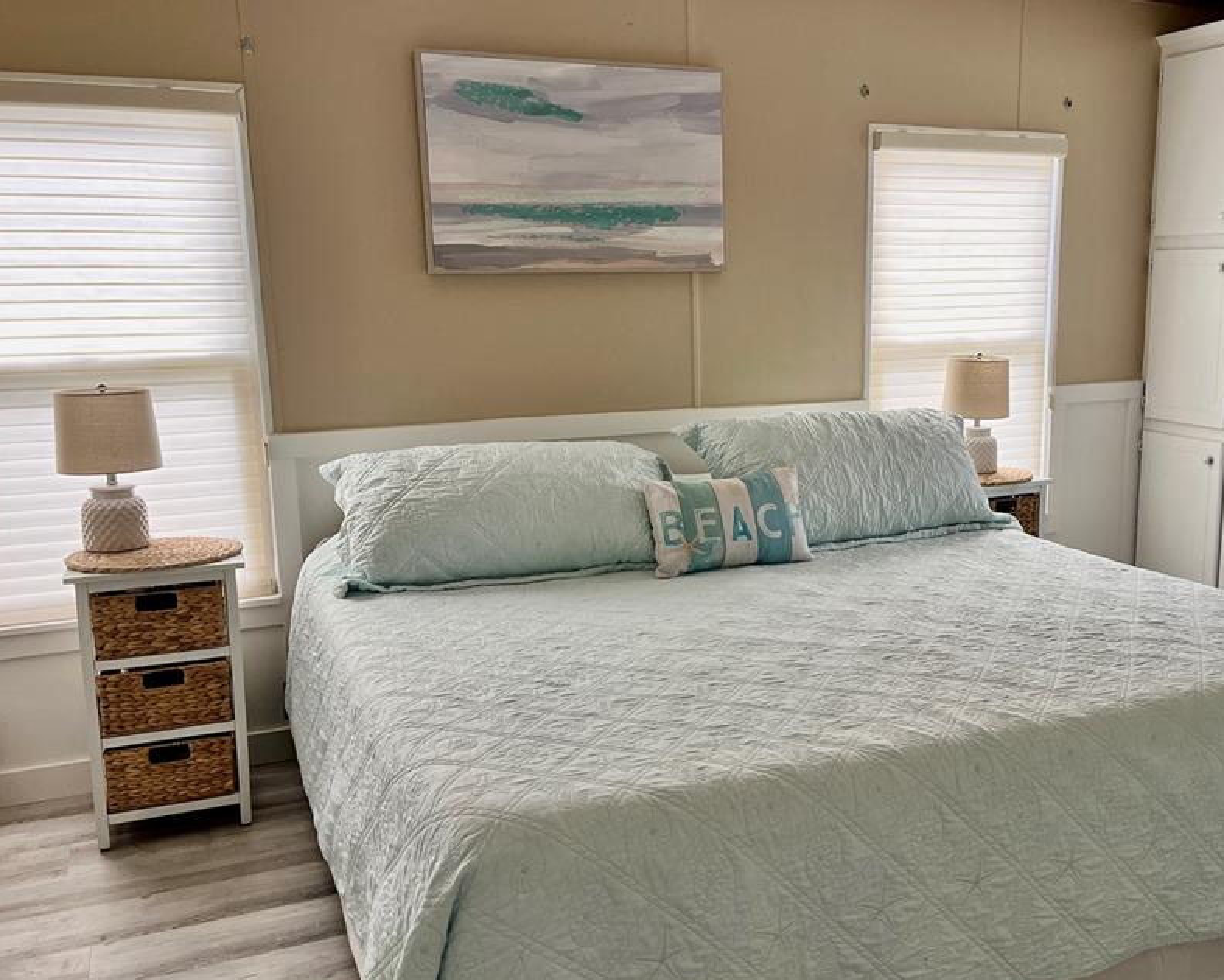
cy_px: 498
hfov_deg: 53.7
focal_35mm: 33
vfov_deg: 44.6
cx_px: 757
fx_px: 1196
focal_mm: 5.1
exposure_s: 1/108
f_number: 1.6
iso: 125
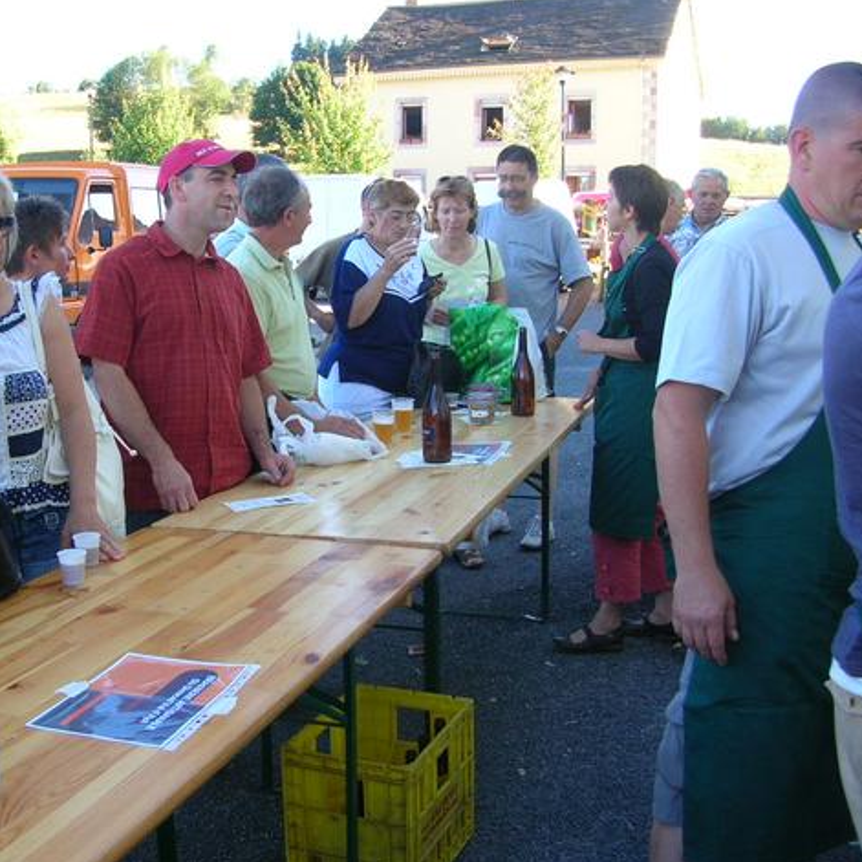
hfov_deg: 39.6
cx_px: 289
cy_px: 432
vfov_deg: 40.0
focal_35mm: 42
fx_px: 1183
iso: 50
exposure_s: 1/83
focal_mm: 5.8
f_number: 2.8
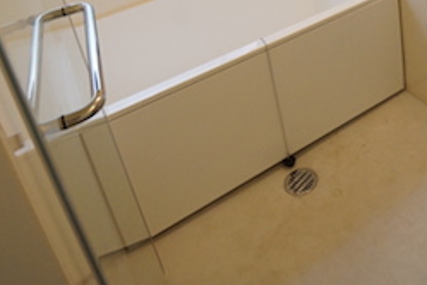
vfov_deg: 29.9
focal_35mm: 38
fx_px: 451
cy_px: -58
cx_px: 357
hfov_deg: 47.2
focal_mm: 10
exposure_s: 1/60
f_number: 4
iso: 1000
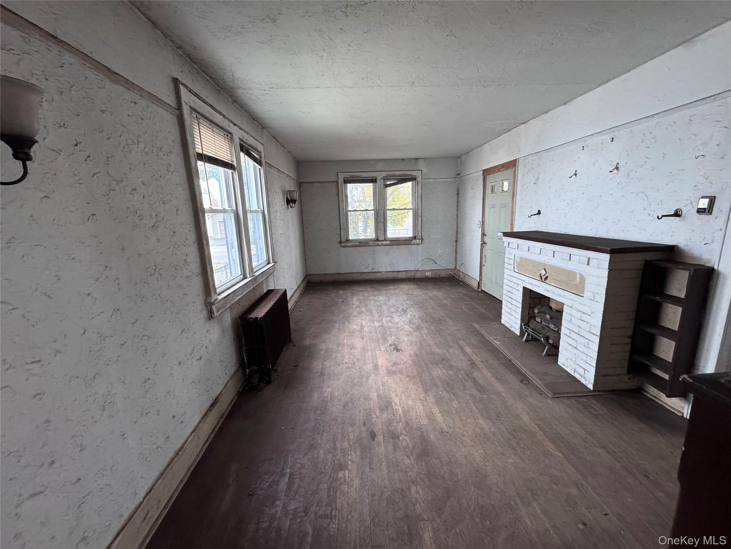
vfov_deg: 85.7
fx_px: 296
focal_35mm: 14
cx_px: 366
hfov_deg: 102.1
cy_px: 274
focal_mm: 2.22
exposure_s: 1/70
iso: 320
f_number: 2.2
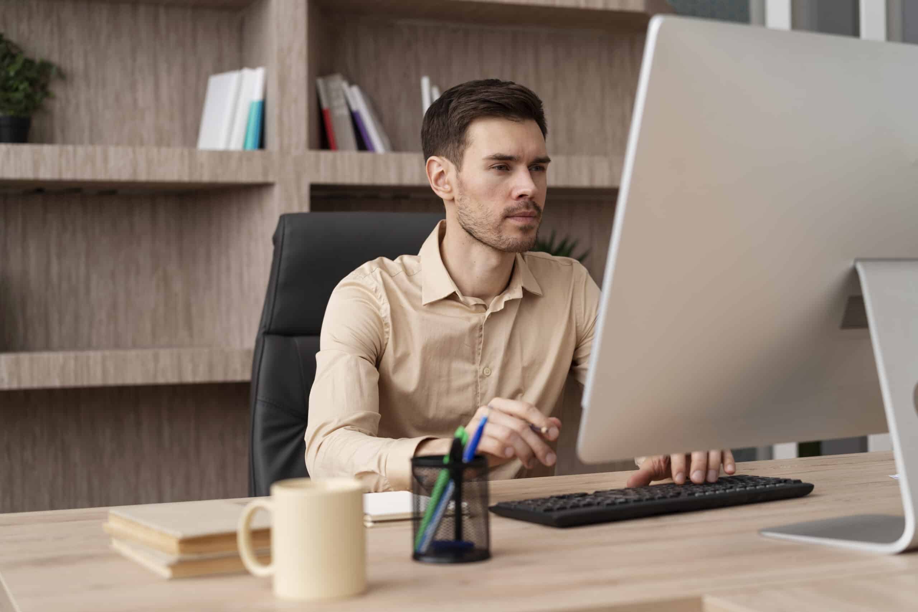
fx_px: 1402
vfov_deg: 24.6
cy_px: 306
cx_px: 459
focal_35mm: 55
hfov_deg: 36.2
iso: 80
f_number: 2.8
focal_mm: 55
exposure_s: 1/320
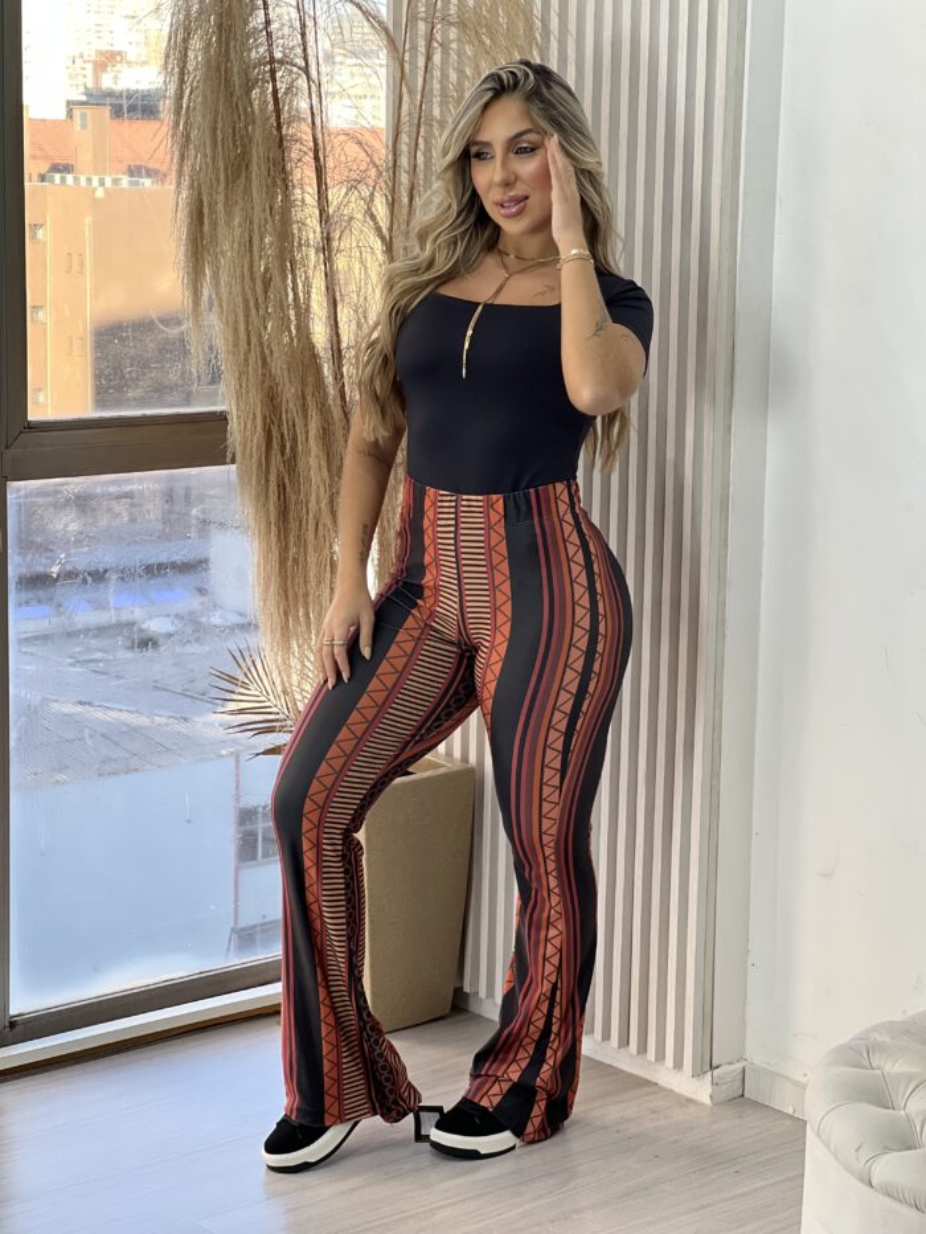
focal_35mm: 77
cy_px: 617
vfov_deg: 25.3
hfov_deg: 19.1
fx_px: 2746
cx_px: 463
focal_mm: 9
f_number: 2.8
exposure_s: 1/120
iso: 100
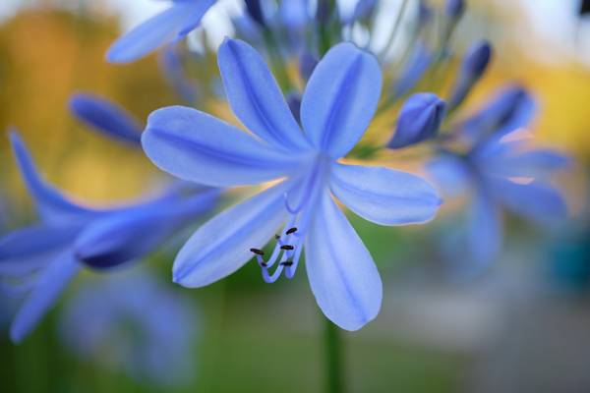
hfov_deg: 43.6
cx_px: 295
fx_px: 737
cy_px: 196
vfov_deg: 29.9
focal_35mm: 45
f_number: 2.8
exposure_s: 1/110
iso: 160
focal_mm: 30
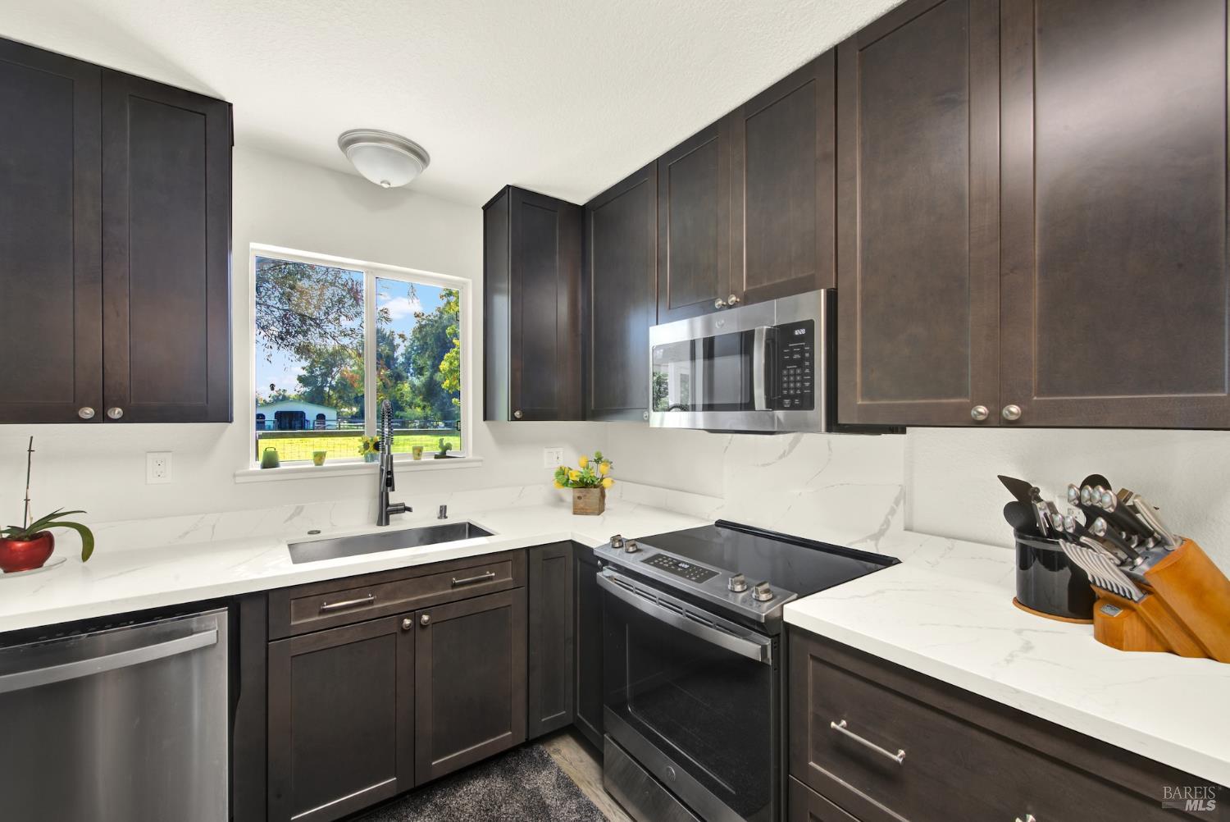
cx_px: 615
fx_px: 479
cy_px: 411
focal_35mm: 14
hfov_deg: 104.2
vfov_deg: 81.3
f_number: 14
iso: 100
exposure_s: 1/3.33
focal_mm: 14
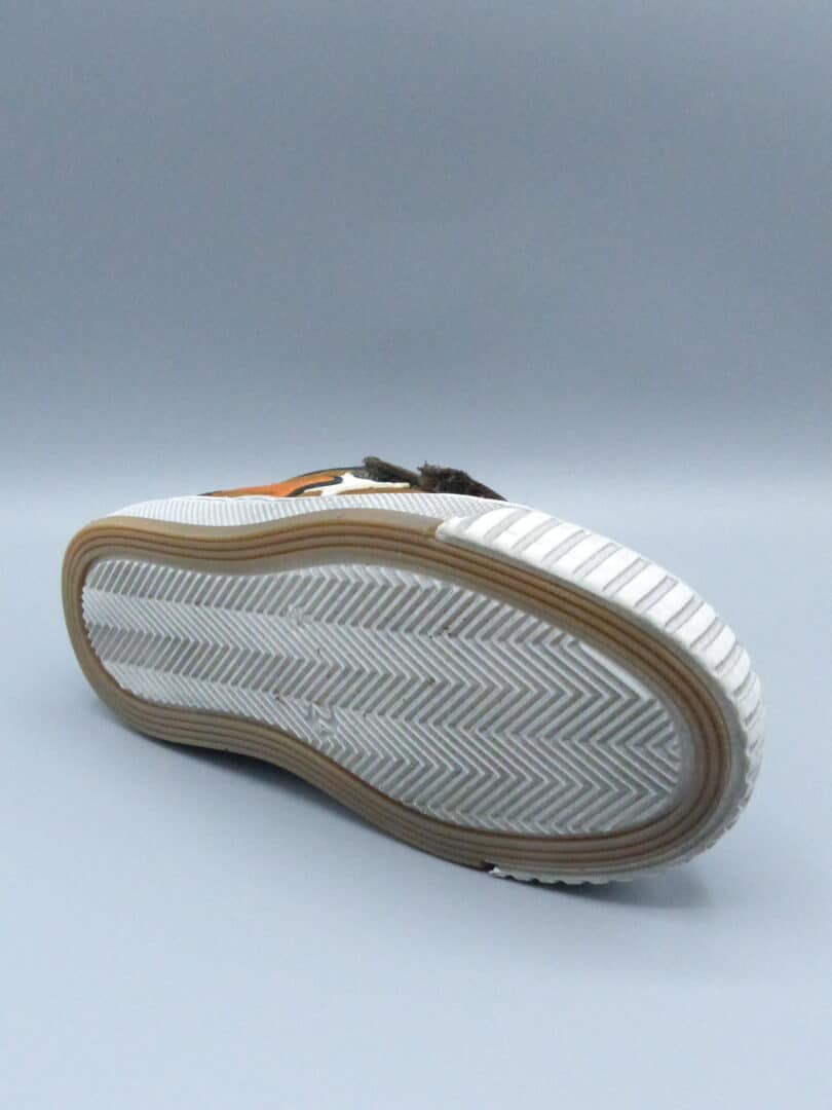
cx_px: 416
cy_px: 555
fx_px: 1025
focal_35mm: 32
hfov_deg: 44.2
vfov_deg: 56.8
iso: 1600
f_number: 4.5
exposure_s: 1/1600
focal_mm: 5.7
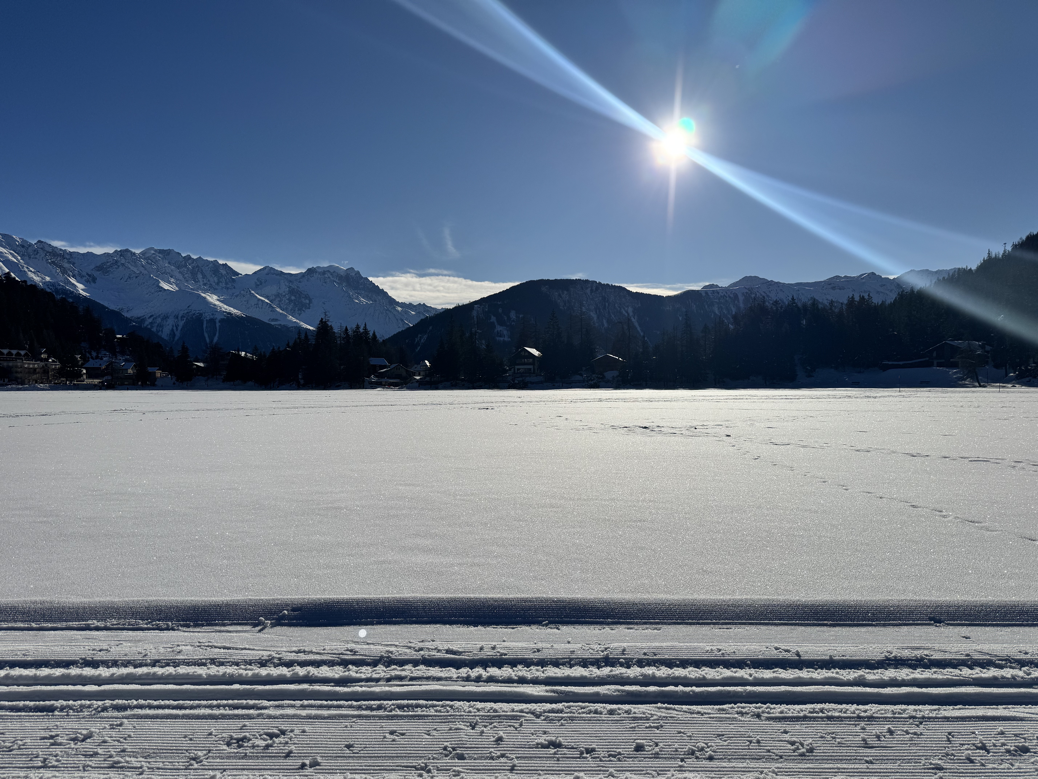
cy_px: 390
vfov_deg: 56.8
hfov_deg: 71.6
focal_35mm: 24
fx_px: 720
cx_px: 519
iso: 50
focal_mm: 6.76
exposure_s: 1/28571
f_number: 1.78
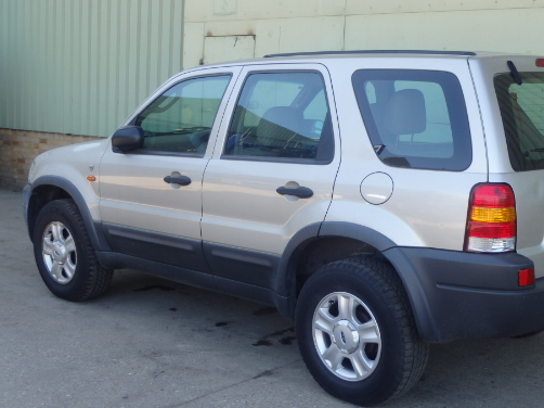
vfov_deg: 28.5
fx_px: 801
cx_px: 335
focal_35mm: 51
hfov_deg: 37.3
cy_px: 240
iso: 125
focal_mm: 7.3
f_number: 4.7
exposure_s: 1/100
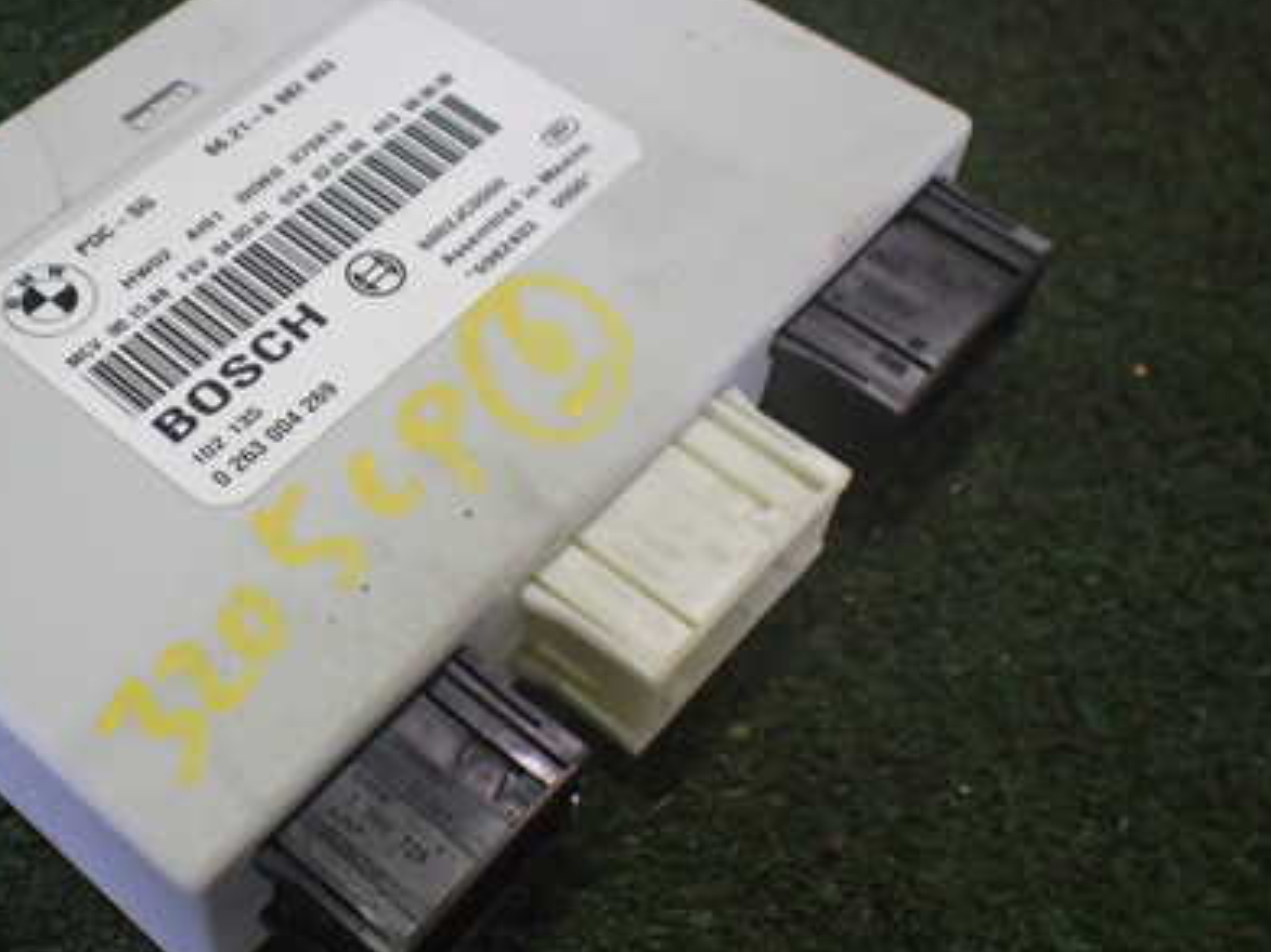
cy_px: 393
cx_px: 361
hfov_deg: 40.4
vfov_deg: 31.4
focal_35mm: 46
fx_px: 1688
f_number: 2.3
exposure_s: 1/125
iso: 800
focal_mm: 5.4
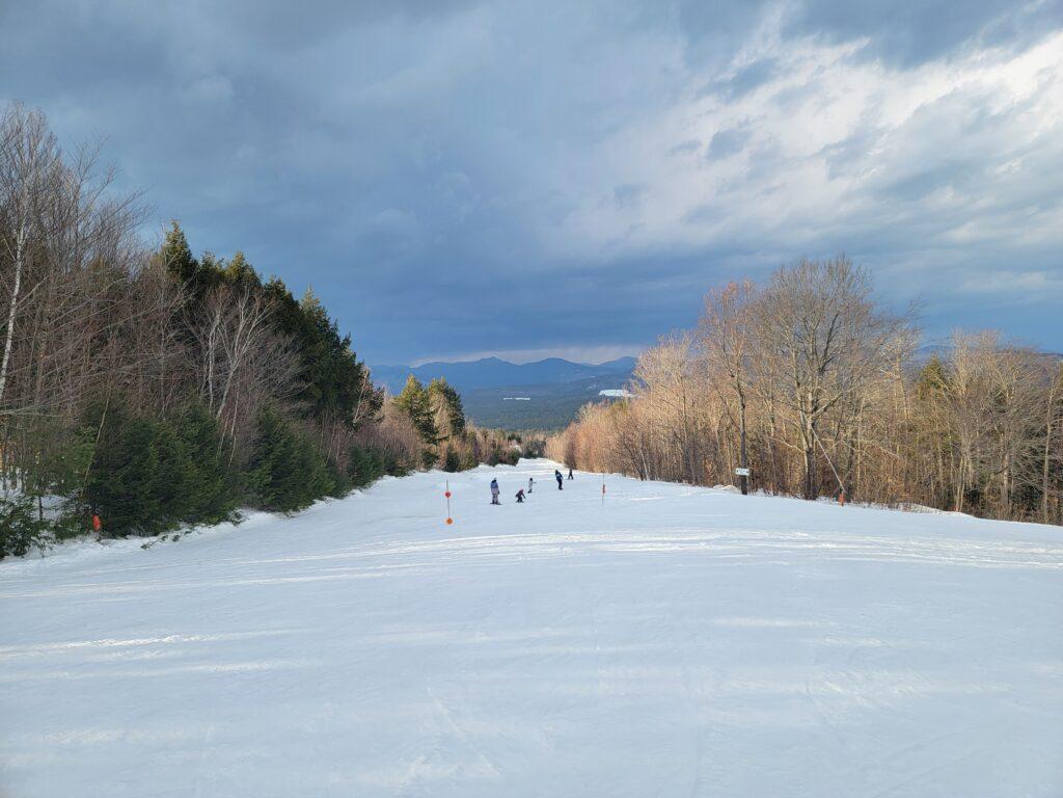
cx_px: 532
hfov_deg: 71.6
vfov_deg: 56.8
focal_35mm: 24
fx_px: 737
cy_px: 399
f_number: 1.8
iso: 16
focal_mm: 6.7
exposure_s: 1/235
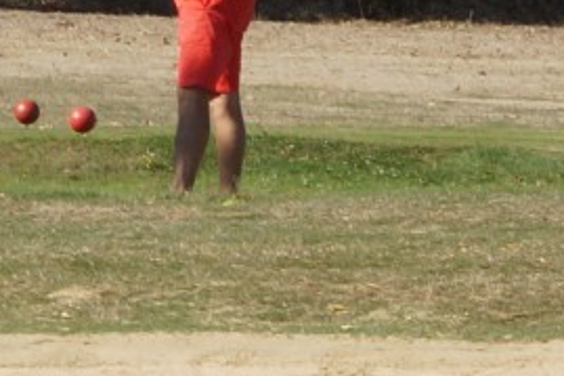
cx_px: 254
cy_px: -103
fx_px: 6247
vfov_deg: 3.4
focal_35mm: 399
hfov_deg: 5.2
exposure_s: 1/320
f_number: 8
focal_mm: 35
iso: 100
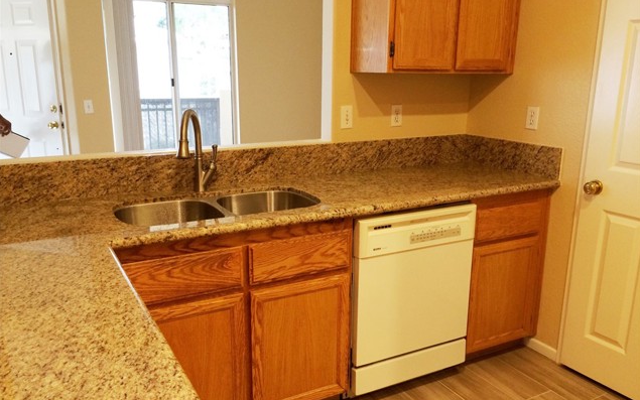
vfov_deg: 40.6
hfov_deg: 61.2
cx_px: 322
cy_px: 208
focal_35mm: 31
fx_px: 541
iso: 160
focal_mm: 4.15
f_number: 2.2
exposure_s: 1/30
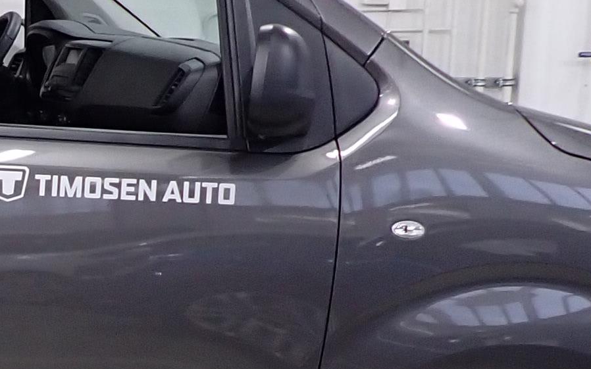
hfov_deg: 15.7
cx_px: -401
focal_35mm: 118
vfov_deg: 11.0
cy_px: 354
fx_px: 1900
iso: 200
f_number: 2
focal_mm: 4.5
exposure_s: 1/60
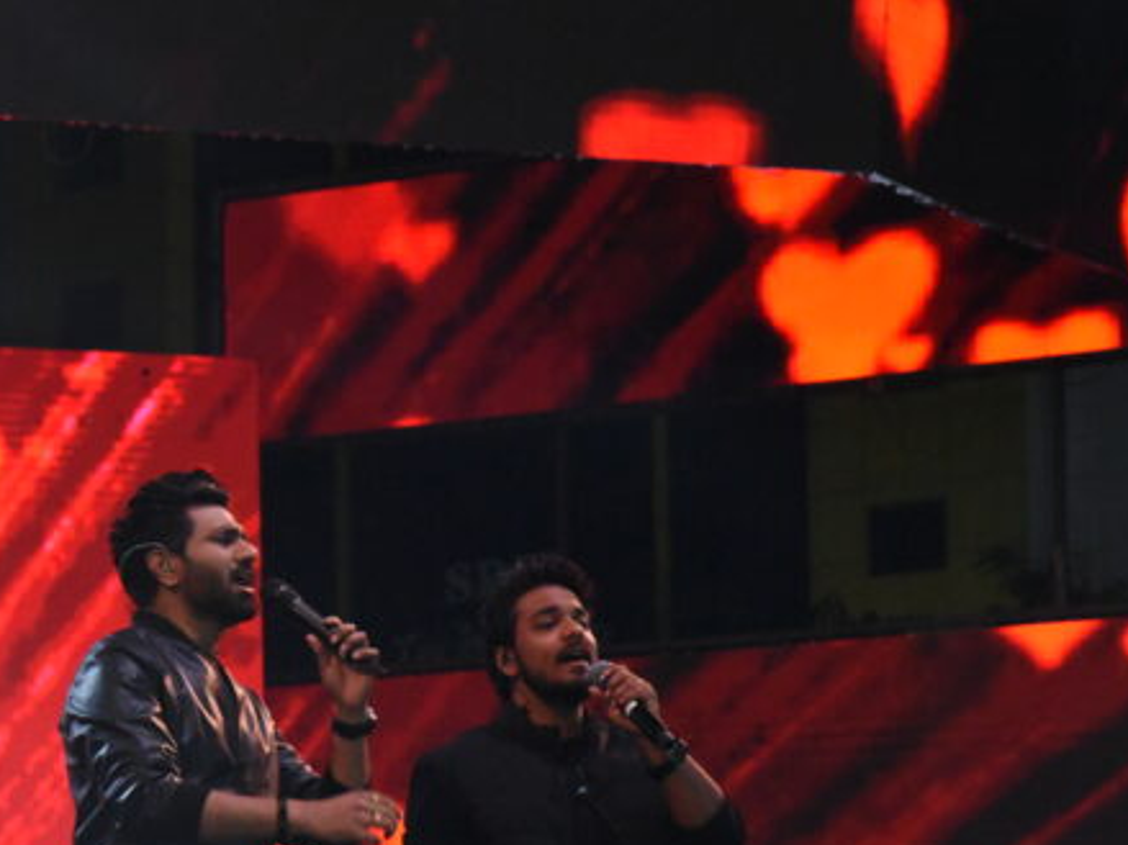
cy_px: 553
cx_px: 198
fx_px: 6581
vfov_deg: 7.3
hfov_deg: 9.8
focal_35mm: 202
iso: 12800
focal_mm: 120
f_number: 8
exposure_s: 1/160
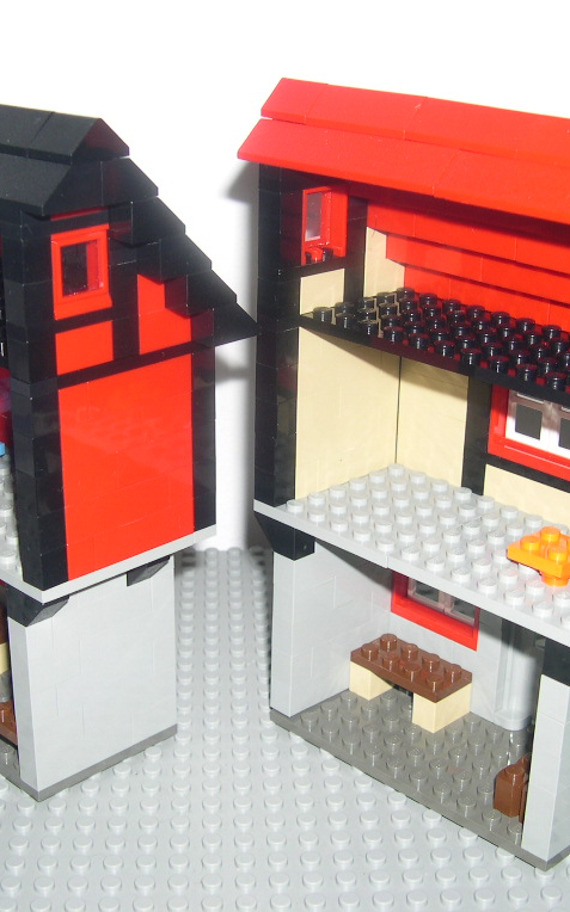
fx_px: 1343
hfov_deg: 23.9
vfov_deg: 37.5
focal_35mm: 54
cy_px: 455
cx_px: 250
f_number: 2.8
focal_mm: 8
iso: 100
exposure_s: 1/60
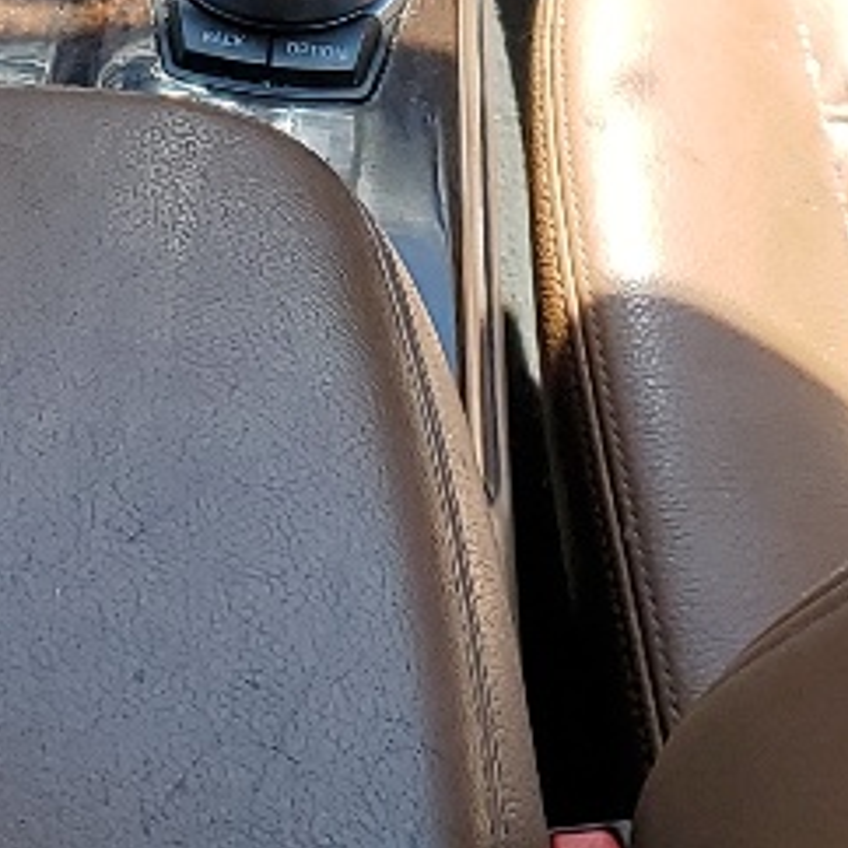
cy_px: -687
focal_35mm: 152
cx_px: -119
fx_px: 4213
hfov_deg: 11.3
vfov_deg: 10.8
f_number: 1.5
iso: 50
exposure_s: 1/588
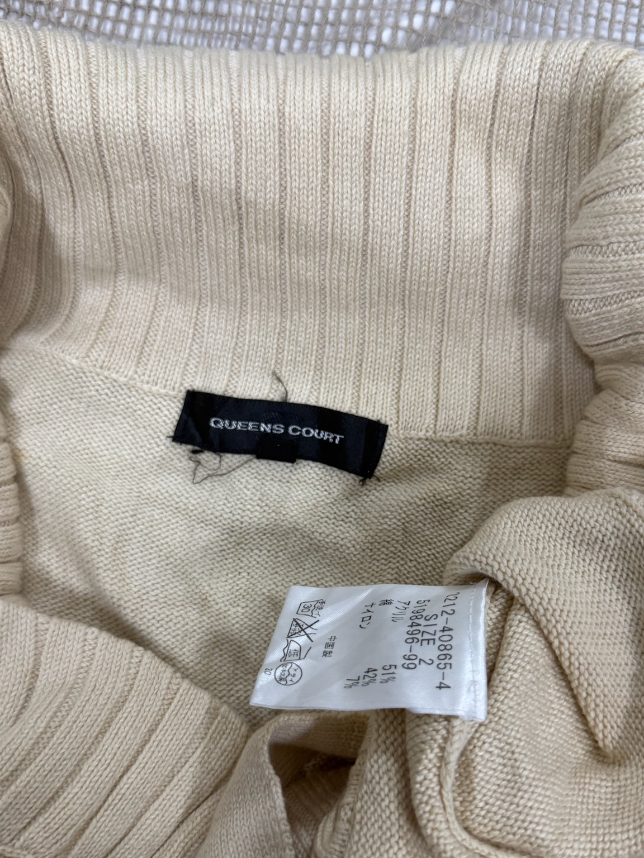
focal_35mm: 32
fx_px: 794
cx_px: 341
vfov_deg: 56.5
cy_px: 497
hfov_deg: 44.1
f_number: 1.78
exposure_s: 1/60
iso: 200
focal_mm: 6.76
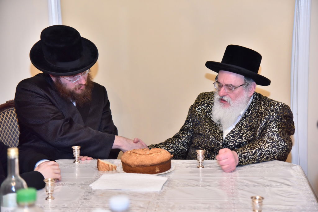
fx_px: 618
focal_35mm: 70
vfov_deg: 19.5
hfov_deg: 28.8
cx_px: 159
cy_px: 106
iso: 2000
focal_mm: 70
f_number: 4
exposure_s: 1/100
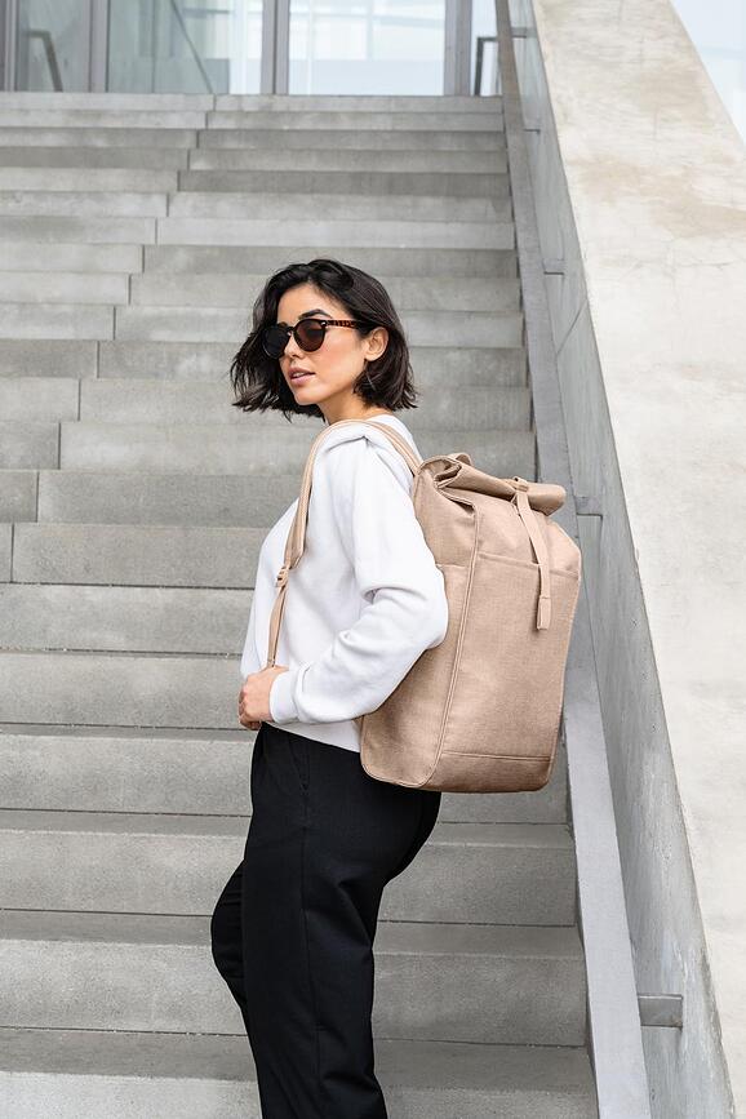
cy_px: 560
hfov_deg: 26.5
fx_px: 1585
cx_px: 373
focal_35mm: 51
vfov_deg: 38.9
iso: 1000
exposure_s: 1/500
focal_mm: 51
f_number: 6.3
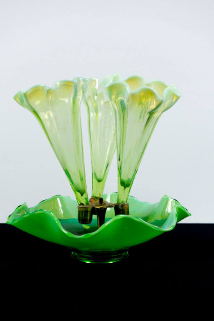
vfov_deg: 45.4
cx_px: 101
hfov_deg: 31.2
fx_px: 383
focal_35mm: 43
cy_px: 150
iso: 200
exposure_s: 1/25
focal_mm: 13.9
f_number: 4.5
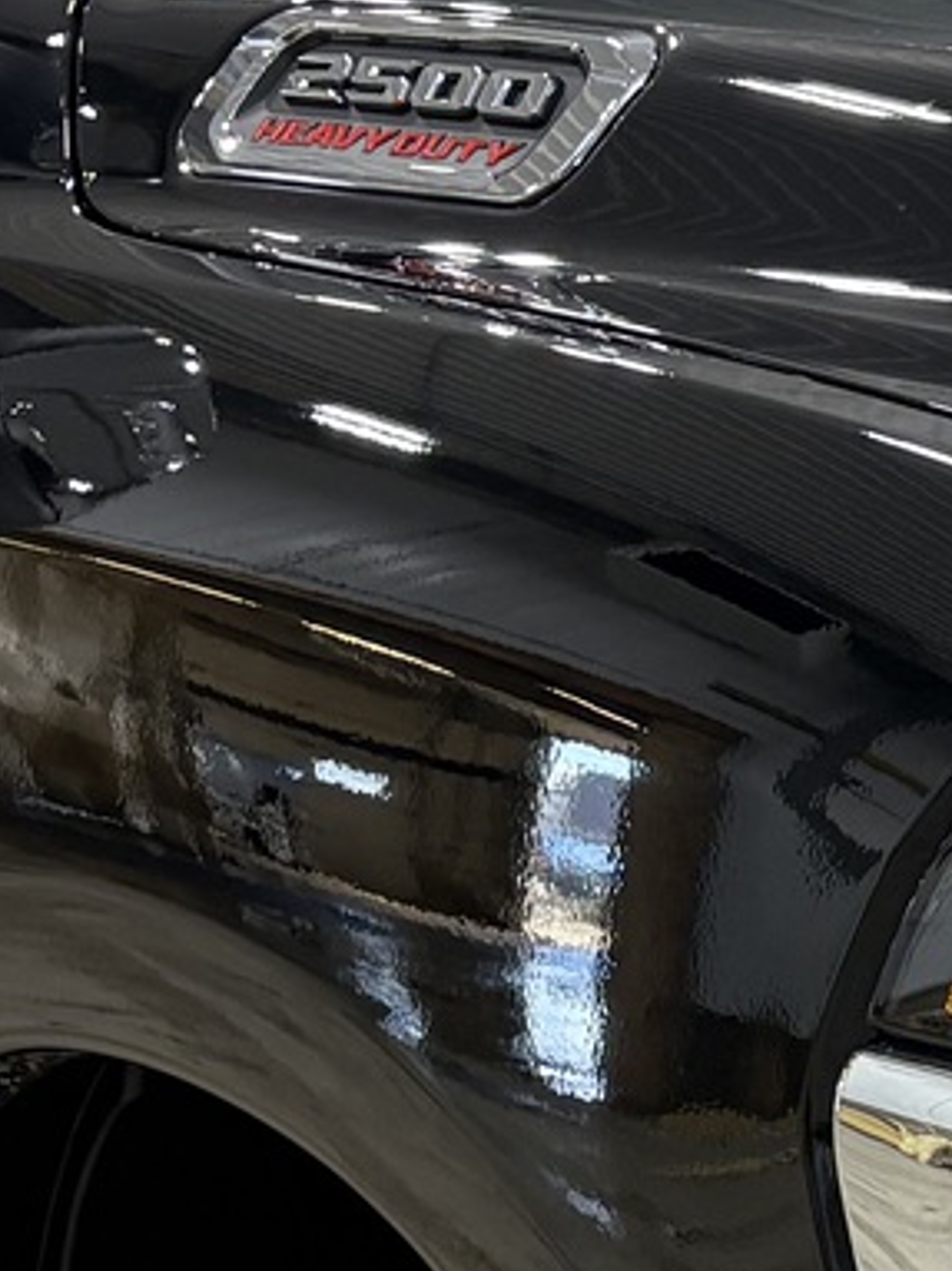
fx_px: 5100
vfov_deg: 13.9
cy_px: 1374
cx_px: 1486
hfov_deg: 10.3
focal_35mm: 139
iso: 100
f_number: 1.6
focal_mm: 5.96
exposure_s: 1/125
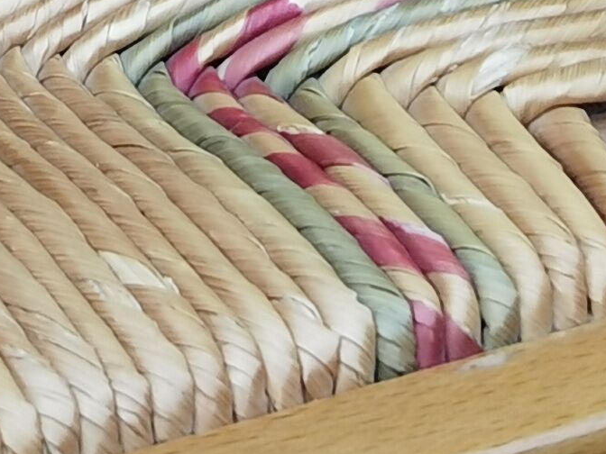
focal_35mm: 268
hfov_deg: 7.3
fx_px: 4692
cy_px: -581
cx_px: -156
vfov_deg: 5.4
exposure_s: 1/148
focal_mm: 6.71
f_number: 1.9
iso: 50
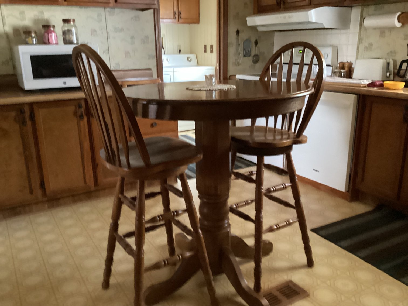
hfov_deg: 58.3
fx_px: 365
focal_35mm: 31
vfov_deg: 45.4
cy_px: 153
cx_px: 204
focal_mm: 3.3
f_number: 2.4
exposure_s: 1/17
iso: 640
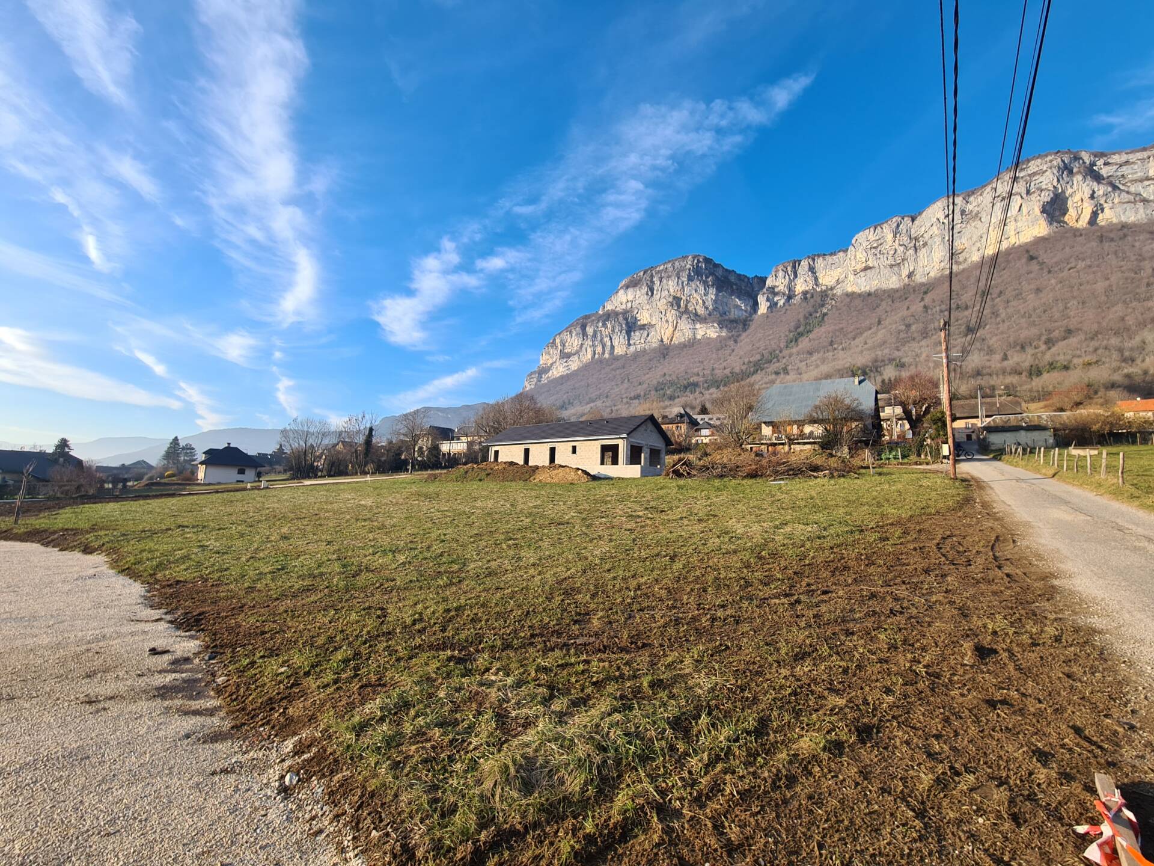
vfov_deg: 89.9
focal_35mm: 13
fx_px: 433
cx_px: 577
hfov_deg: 106.2
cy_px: 433
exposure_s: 1/744
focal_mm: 2.2
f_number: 2.2
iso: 50
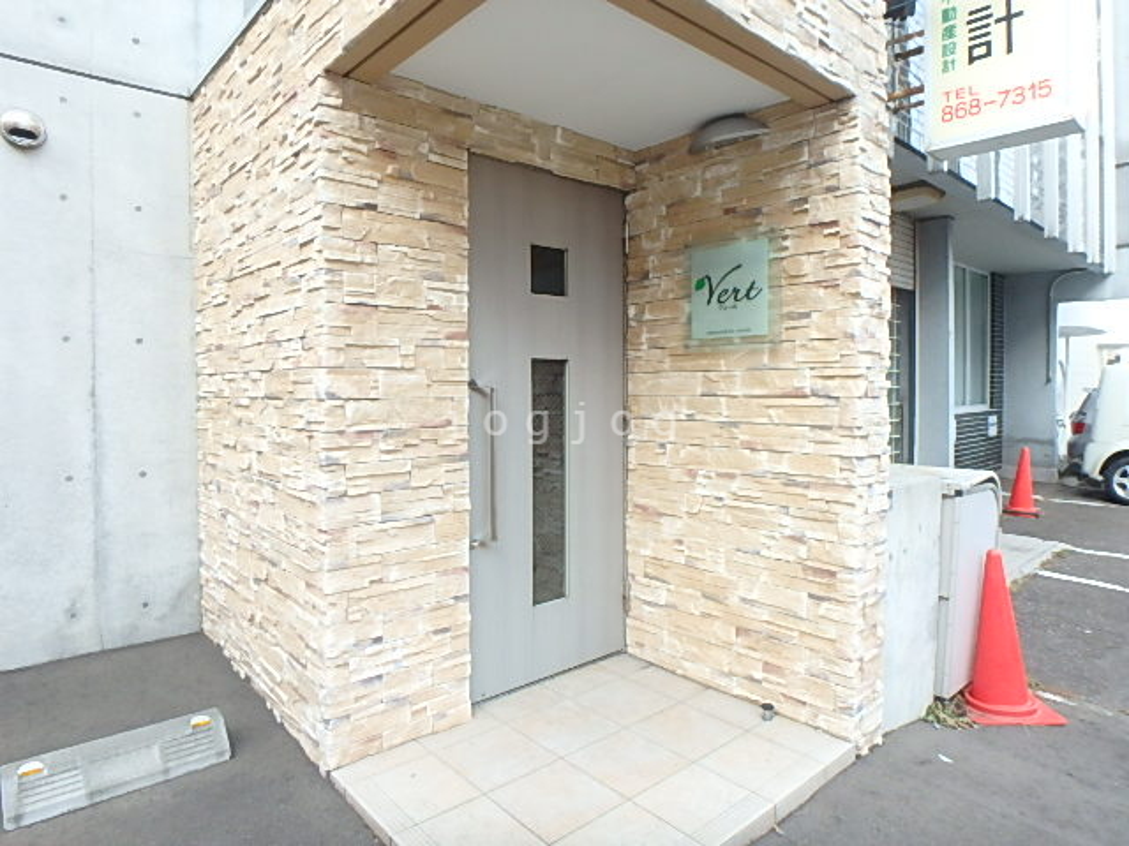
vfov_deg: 63.4
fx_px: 685
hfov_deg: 79.0
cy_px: 423
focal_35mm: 21
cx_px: 564
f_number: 3.5
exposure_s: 1/250
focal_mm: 3.7
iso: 320
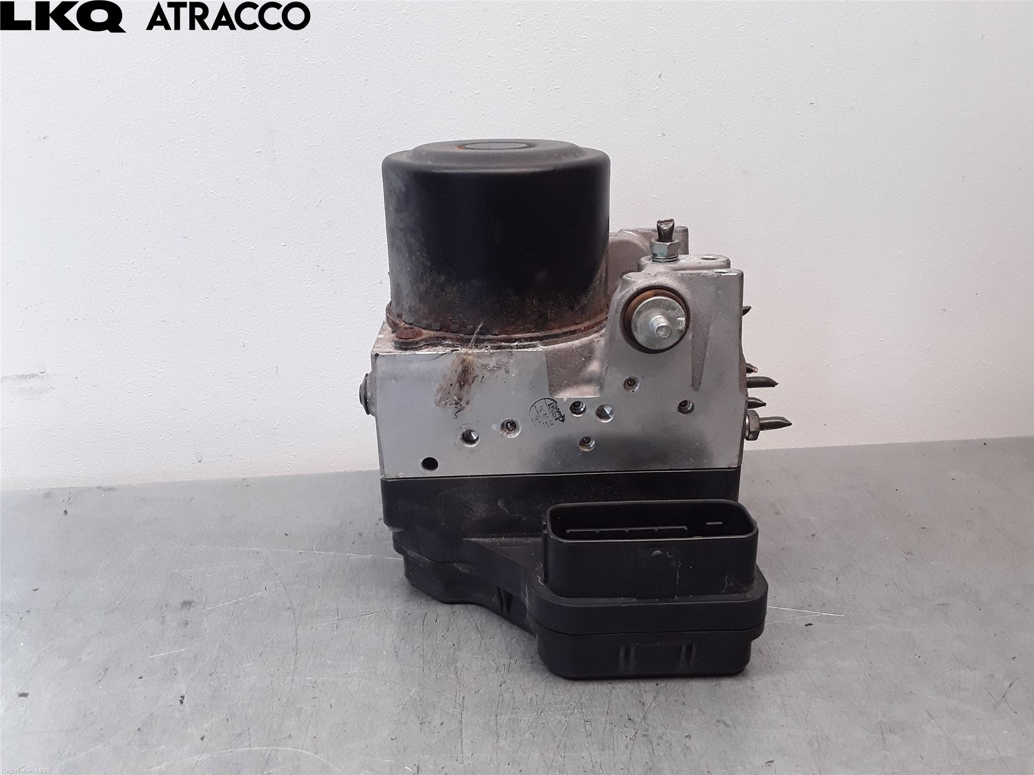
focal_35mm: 28
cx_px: 517
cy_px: 388
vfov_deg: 49.7
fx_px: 836
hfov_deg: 63.4
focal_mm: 2.91
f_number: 1.9
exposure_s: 1/130
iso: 100
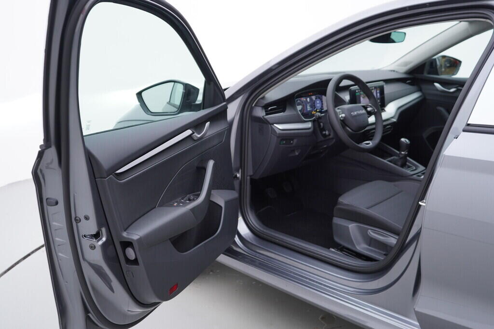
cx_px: 247
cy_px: 164
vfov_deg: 36.9
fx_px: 494
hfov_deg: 53.1
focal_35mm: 36
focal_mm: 24
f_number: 3.2
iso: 125
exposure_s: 1/50
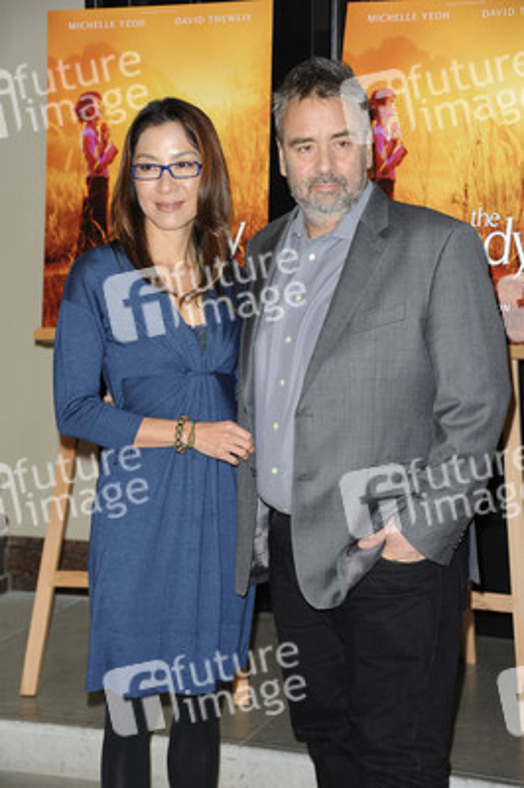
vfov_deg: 23.9
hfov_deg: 16.0
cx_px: 262
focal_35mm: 85
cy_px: 394
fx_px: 1859
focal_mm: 85
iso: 1250
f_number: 5.6
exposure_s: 1/125
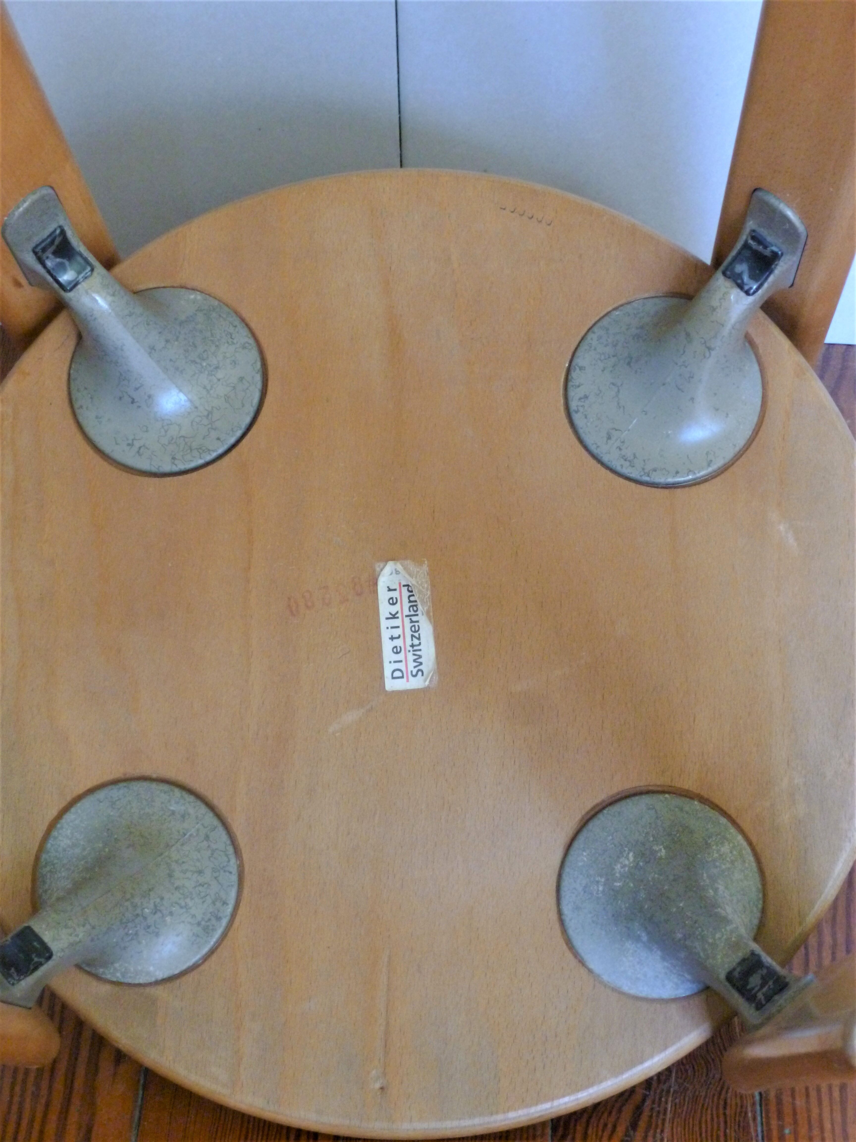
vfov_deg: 24.4
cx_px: 428
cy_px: 571
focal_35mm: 80
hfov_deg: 18.4
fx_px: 2638
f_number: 4.9
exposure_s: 1/8
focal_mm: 14.2
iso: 400
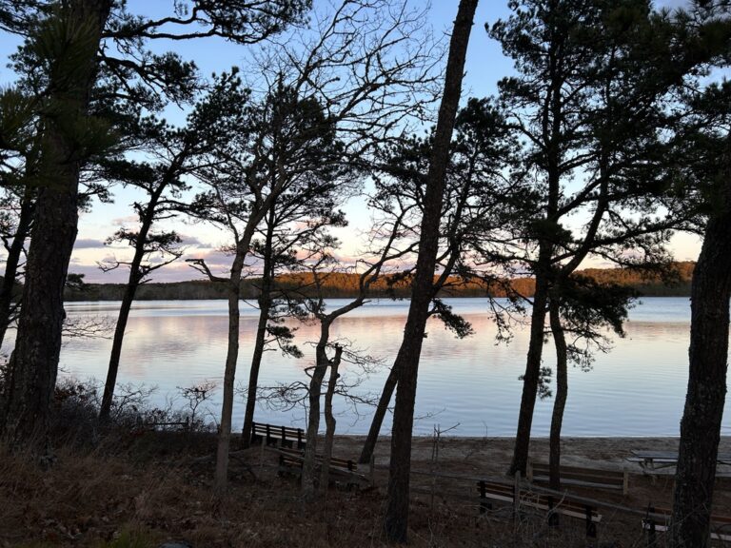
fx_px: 549
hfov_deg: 67.3
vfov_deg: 53.1
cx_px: 366
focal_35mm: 26
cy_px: 274
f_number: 1.5
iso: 50
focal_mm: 5.7
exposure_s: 1/395
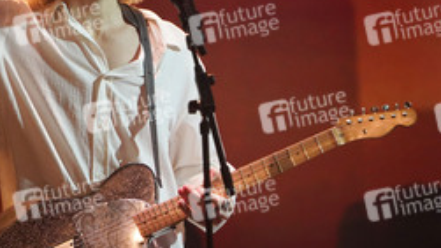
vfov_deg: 1.1
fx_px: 12812
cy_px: 69
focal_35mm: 1096
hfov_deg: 2.0
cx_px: 257
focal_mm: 582
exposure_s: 1/160
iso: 6400
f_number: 6.3
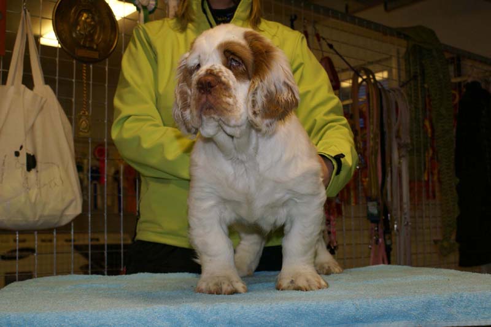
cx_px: 246
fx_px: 614
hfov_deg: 43.6
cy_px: 164
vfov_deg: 29.9
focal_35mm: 45
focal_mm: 30
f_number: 5.6
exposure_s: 1/60
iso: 400
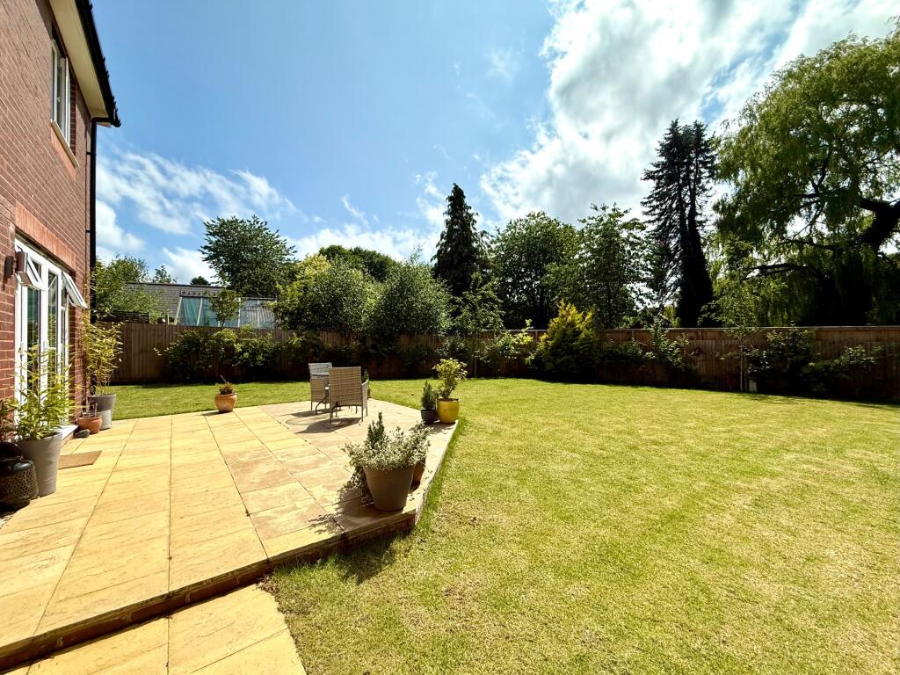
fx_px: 364
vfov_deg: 85.7
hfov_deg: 102.1
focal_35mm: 14
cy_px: 338
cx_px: 450
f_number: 2.2
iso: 64
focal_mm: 2.22
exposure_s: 1/2976
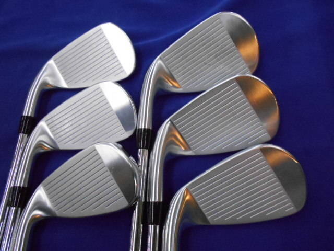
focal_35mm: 26
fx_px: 251
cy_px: 126
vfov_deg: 53.1
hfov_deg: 67.3
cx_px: 167
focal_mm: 4.6
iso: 800
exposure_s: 1/200
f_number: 3.2
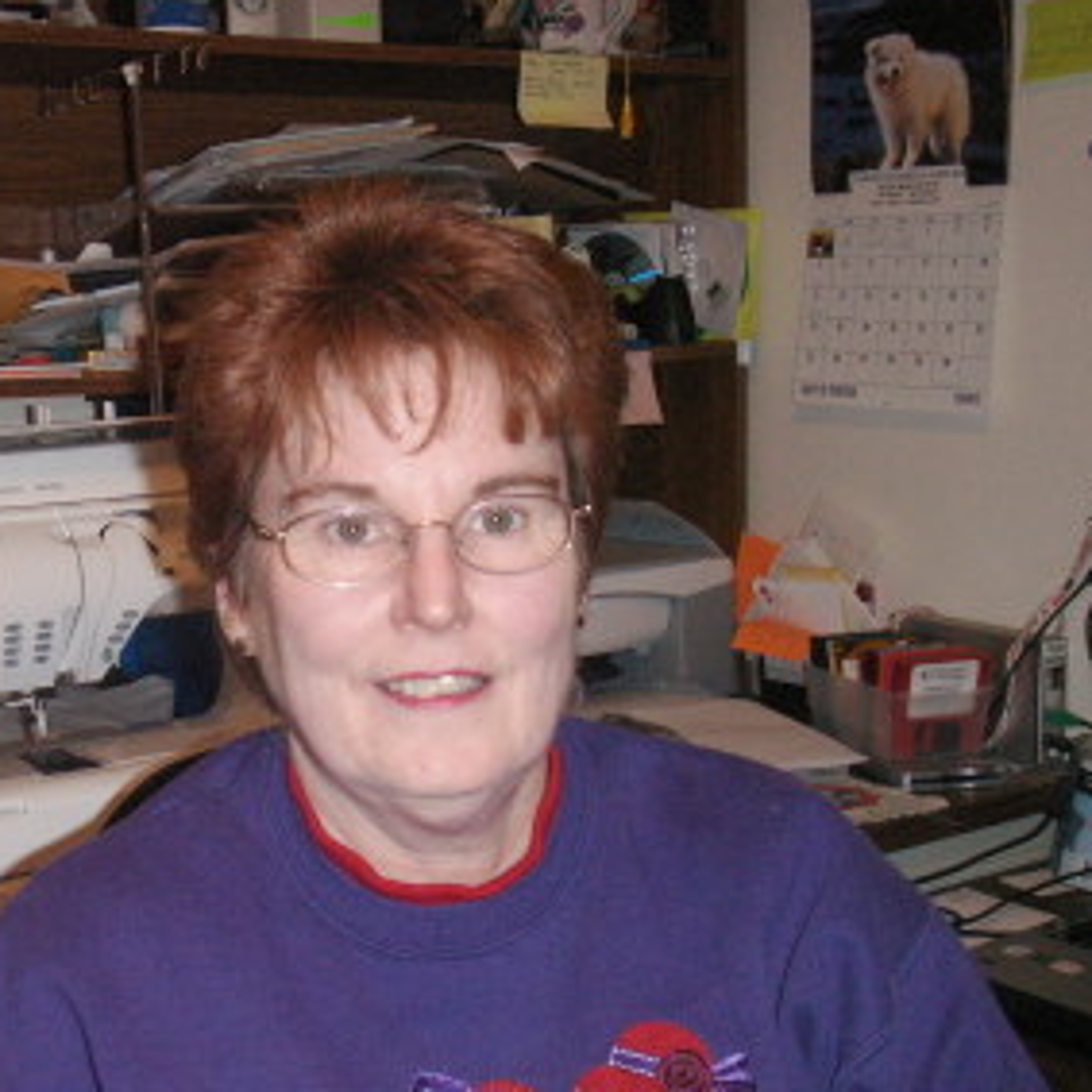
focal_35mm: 52
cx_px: 363
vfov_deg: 32.7
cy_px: 631
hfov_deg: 32.5
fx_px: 1856
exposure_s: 1/40
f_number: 3.5
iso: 160
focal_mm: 7.7
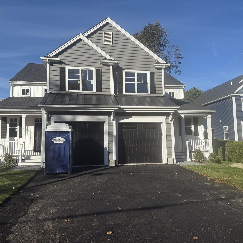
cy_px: 121
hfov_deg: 55.6
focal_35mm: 29
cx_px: 118
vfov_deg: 55.6
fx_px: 230
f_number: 1.78
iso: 80
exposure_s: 1/5714
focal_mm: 6.76
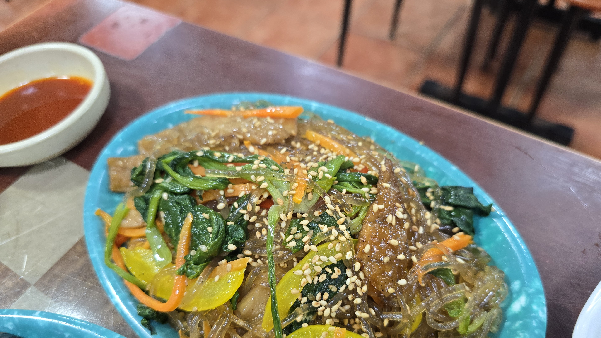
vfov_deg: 44.0
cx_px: 311
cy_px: 210
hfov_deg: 71.9
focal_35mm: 26
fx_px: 414
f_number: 1.7
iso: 320
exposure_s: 1/120
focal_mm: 6.3
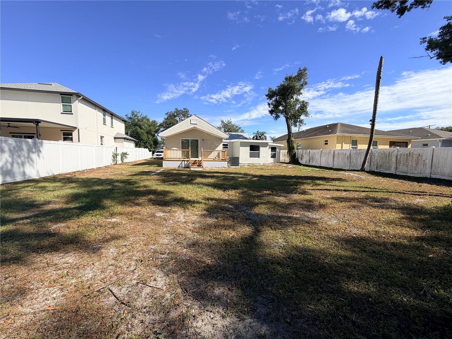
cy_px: 170
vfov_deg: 85.7
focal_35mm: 14
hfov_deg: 102.1
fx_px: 183
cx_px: 226
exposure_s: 1/830
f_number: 2.2
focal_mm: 2.22
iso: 20
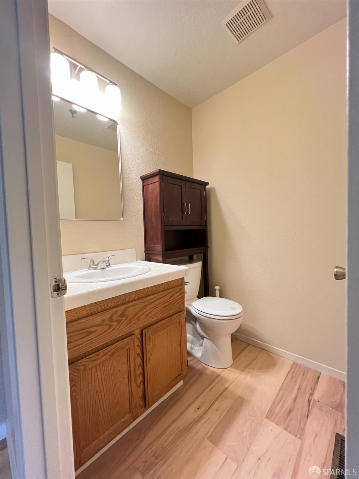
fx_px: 180
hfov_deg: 89.9
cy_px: 240
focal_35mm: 13
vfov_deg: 106.2
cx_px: 180
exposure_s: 1/60
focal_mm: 1.57
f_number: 1.8
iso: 400
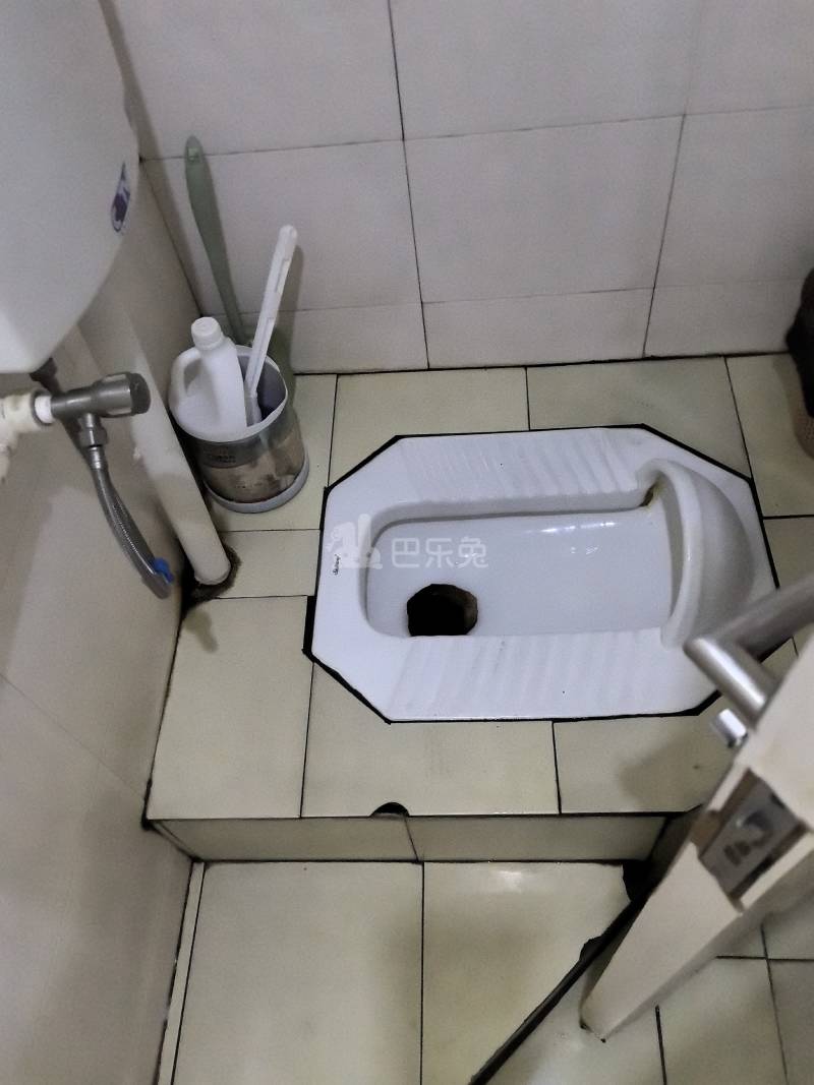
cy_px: 542
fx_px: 847
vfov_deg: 65.3
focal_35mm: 27
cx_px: 407
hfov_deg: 51.3
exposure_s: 1/100
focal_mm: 5.75
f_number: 1.4
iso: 2000
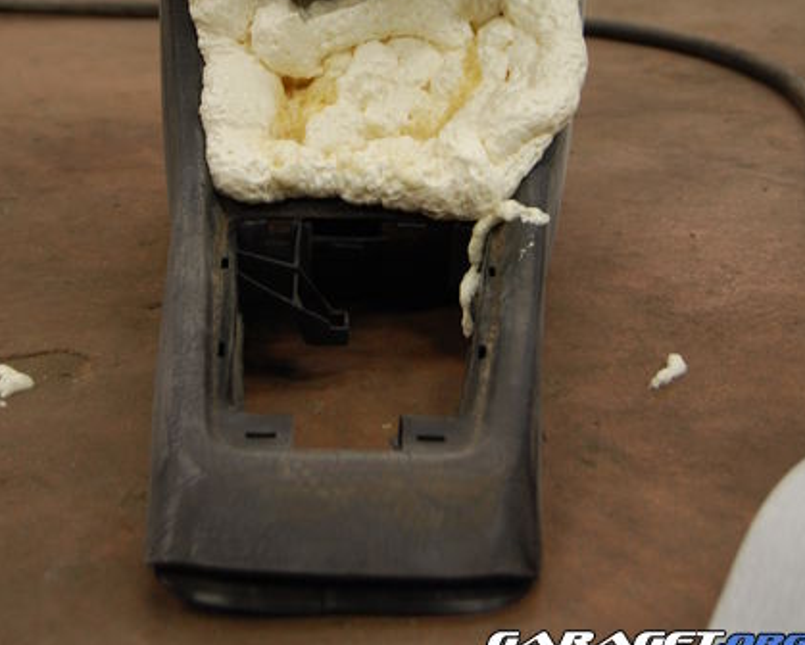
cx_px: 407
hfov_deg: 26.0
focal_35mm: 73
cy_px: 46
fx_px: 1741
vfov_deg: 20.5
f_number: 4.5
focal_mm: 34
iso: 450
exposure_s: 1/30
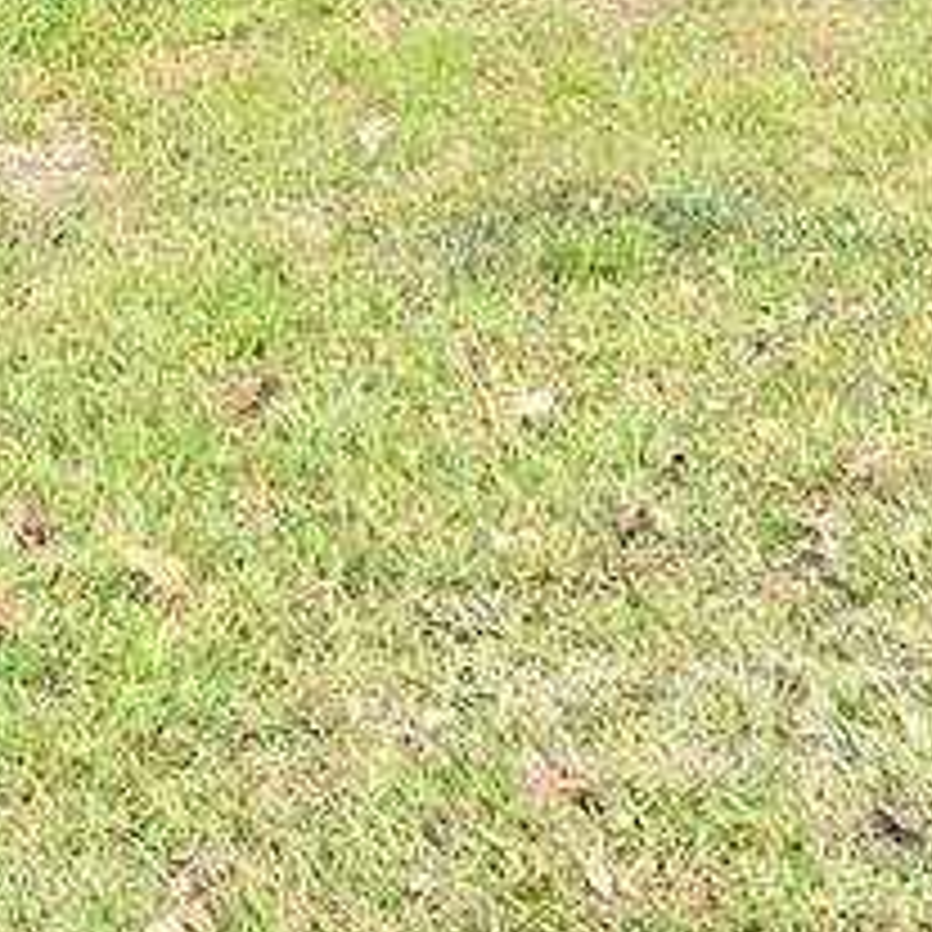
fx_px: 3838
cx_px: -752
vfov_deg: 11.7
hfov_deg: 12.6
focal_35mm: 126
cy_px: -1198
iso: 20
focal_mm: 6.3
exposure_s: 1/180
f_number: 1.7
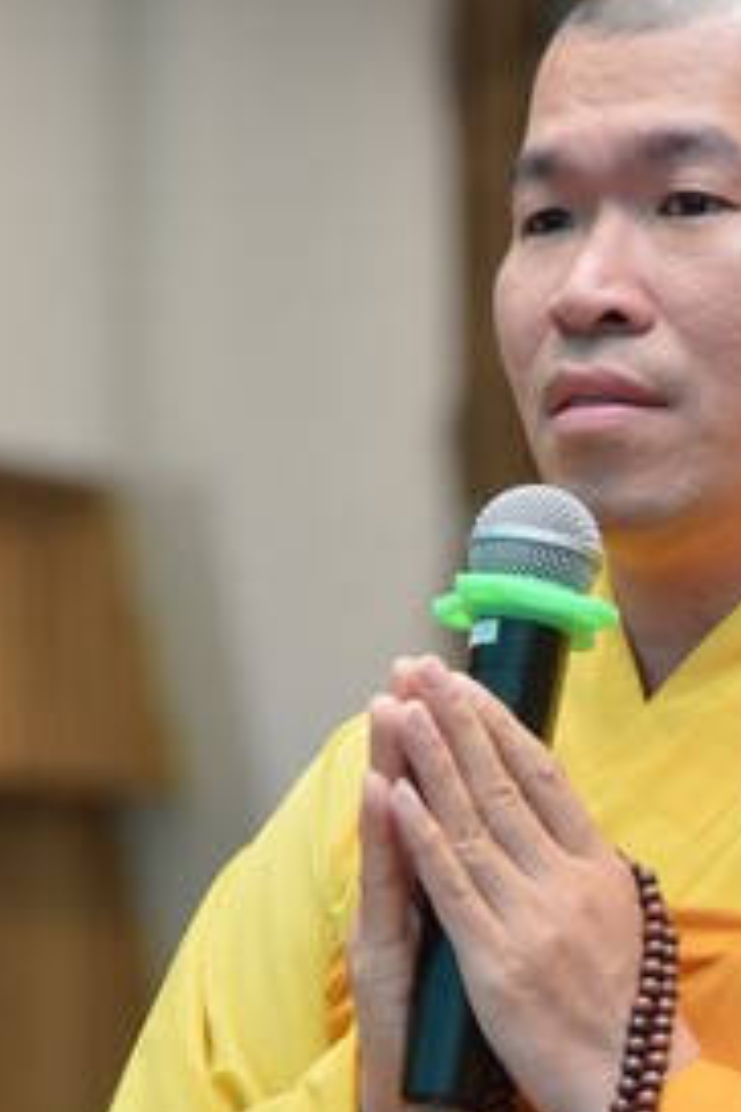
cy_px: 929
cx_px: 672
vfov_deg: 8.2
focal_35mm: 250
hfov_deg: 5.5
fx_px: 7718
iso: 1000
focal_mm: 105
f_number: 4
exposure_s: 1/100
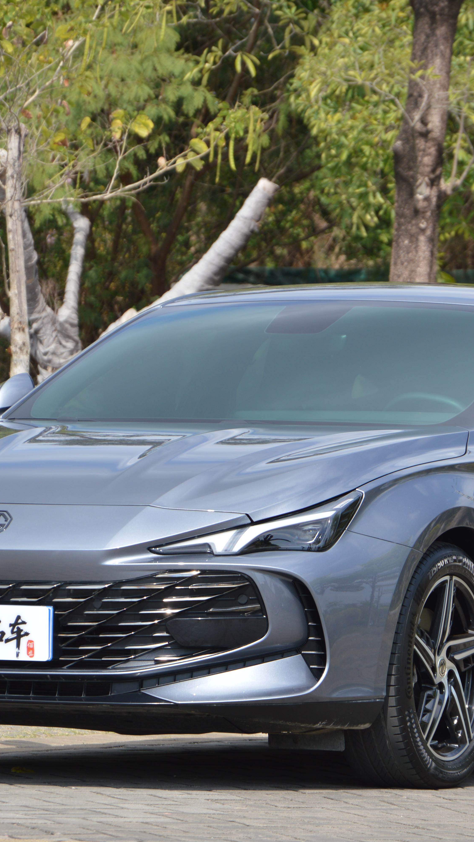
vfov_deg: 8.7
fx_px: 5559
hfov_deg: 4.9
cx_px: 330
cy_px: 421
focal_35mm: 249
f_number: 5.6
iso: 100
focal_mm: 105
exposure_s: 1/320
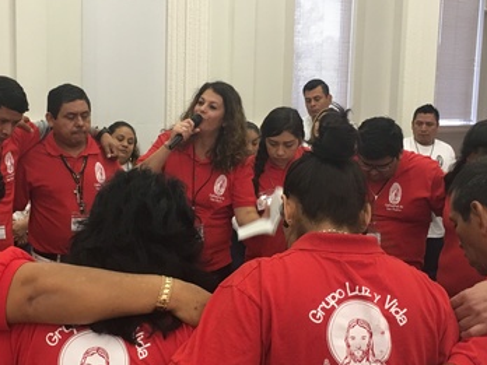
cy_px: 217
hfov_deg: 32.1
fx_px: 844
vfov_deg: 24.4
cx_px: 213
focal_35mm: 60
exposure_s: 1/30
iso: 80
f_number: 2.2
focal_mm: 4.15
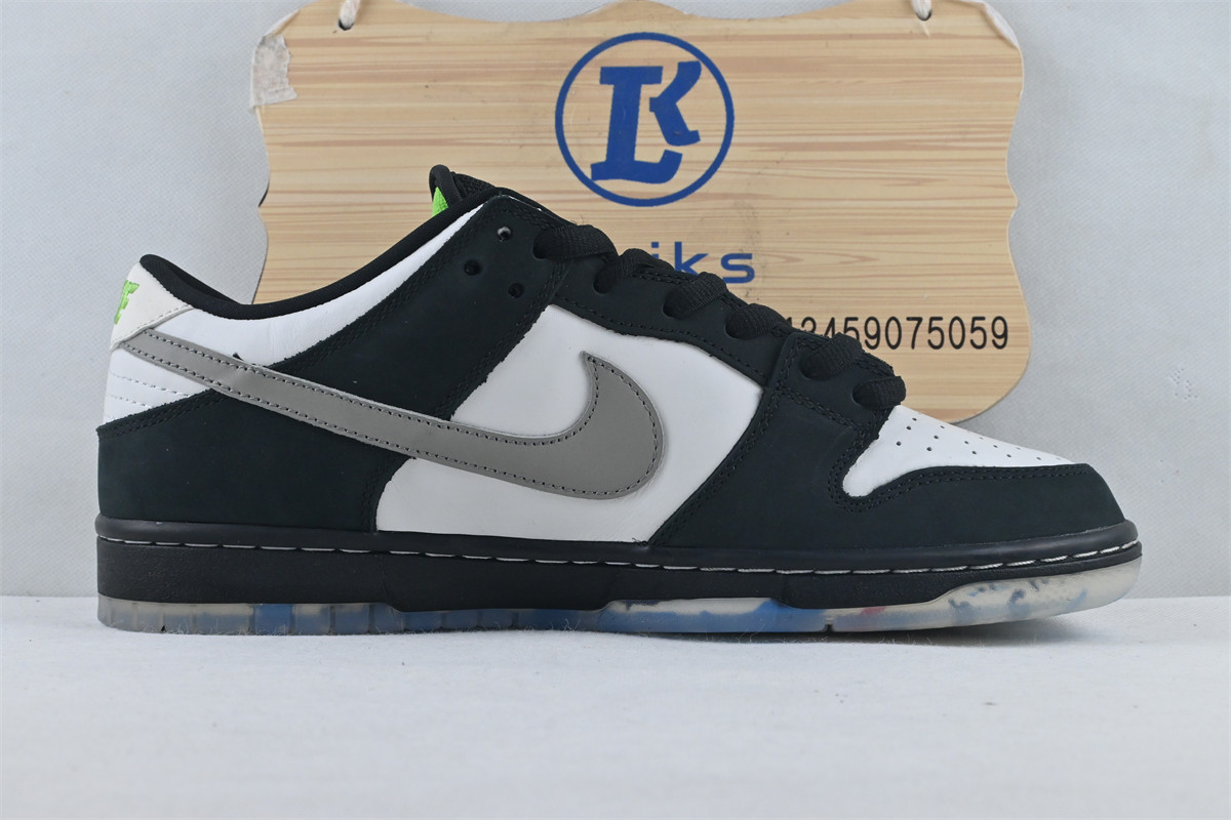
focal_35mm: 47
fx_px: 1616
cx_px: 616
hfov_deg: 41.7
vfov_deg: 28.5
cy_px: 410
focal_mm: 31.5
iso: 1000
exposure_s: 1/160
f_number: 10
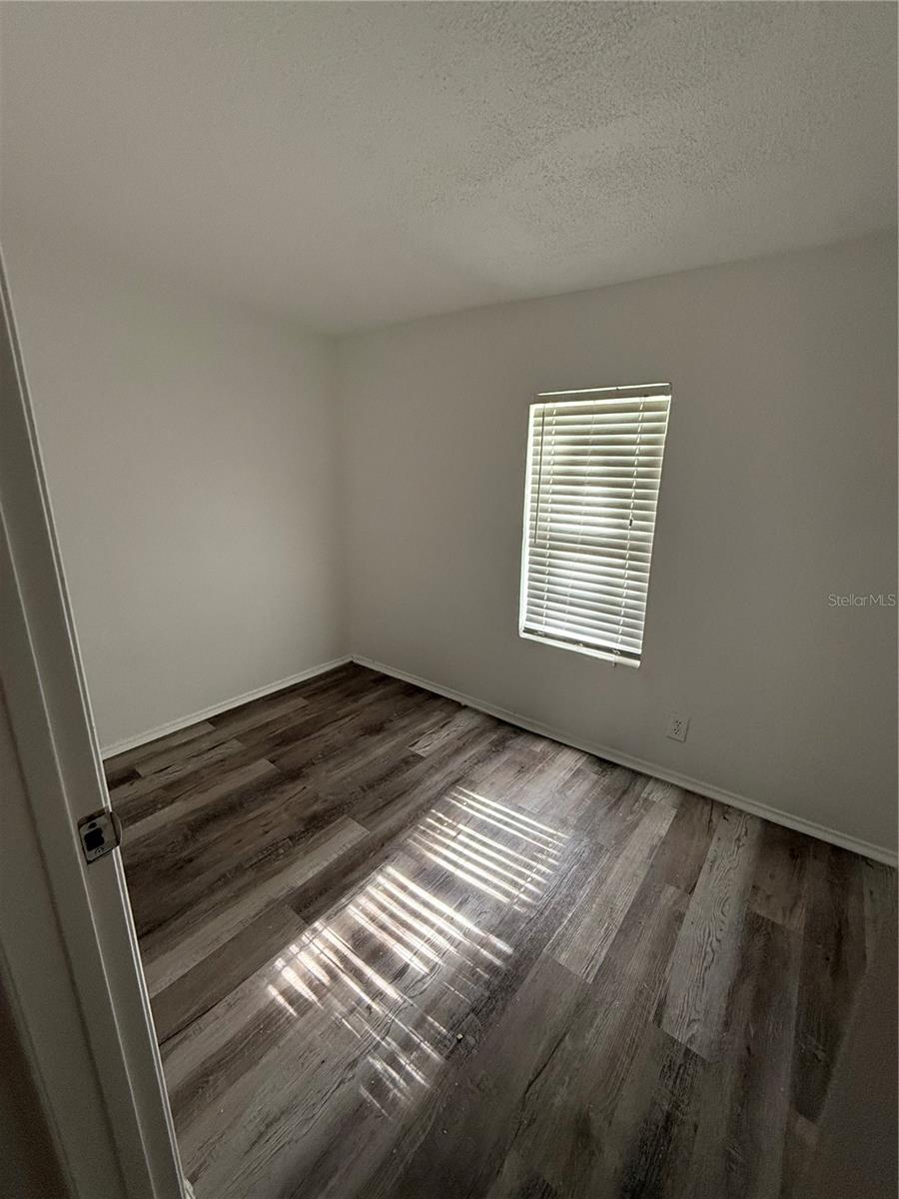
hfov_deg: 85.7
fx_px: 485
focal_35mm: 14
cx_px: 450
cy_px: 600
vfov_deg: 102.1
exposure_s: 1/96
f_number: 2.2
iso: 320
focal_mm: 2.22
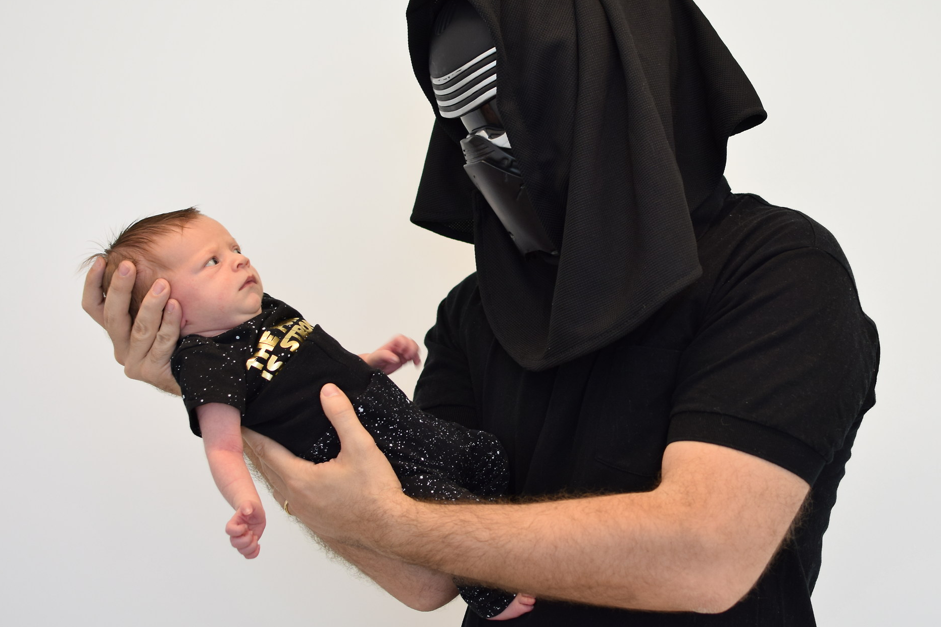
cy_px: 283
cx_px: 528
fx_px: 1768
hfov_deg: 29.8
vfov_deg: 20.1
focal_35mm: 68
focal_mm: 35
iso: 400
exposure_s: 1/60
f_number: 2.5
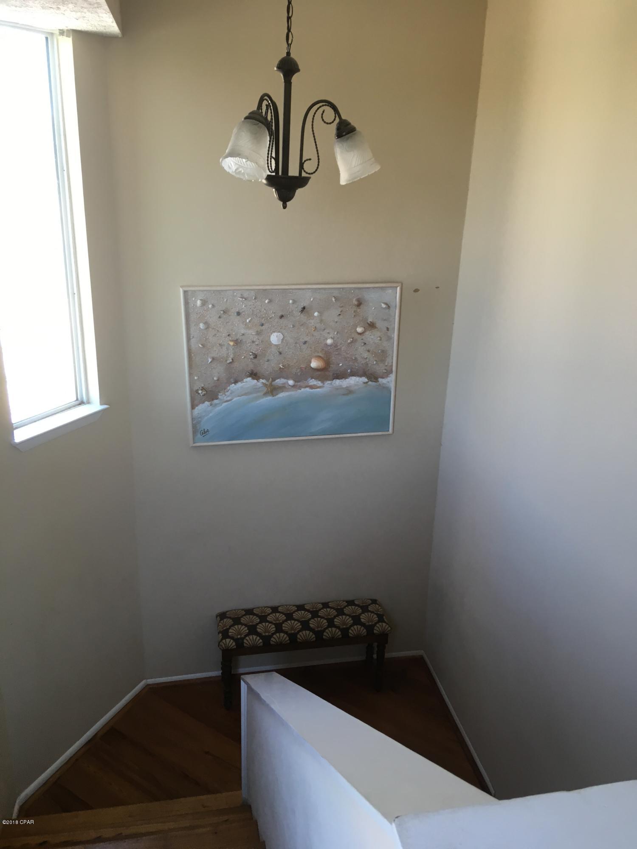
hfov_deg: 48.2
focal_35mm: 29
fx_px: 712
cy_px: 424
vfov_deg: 61.7
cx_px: 318
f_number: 2.2
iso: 50
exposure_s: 1/30
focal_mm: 4.15
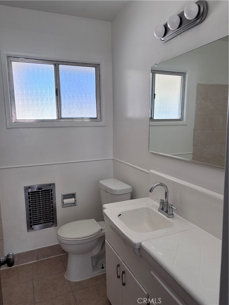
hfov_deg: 53.1
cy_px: 152
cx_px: 114
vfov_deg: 67.3
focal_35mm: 26
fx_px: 229
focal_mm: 5.96
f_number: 1.6
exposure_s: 1/121
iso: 125
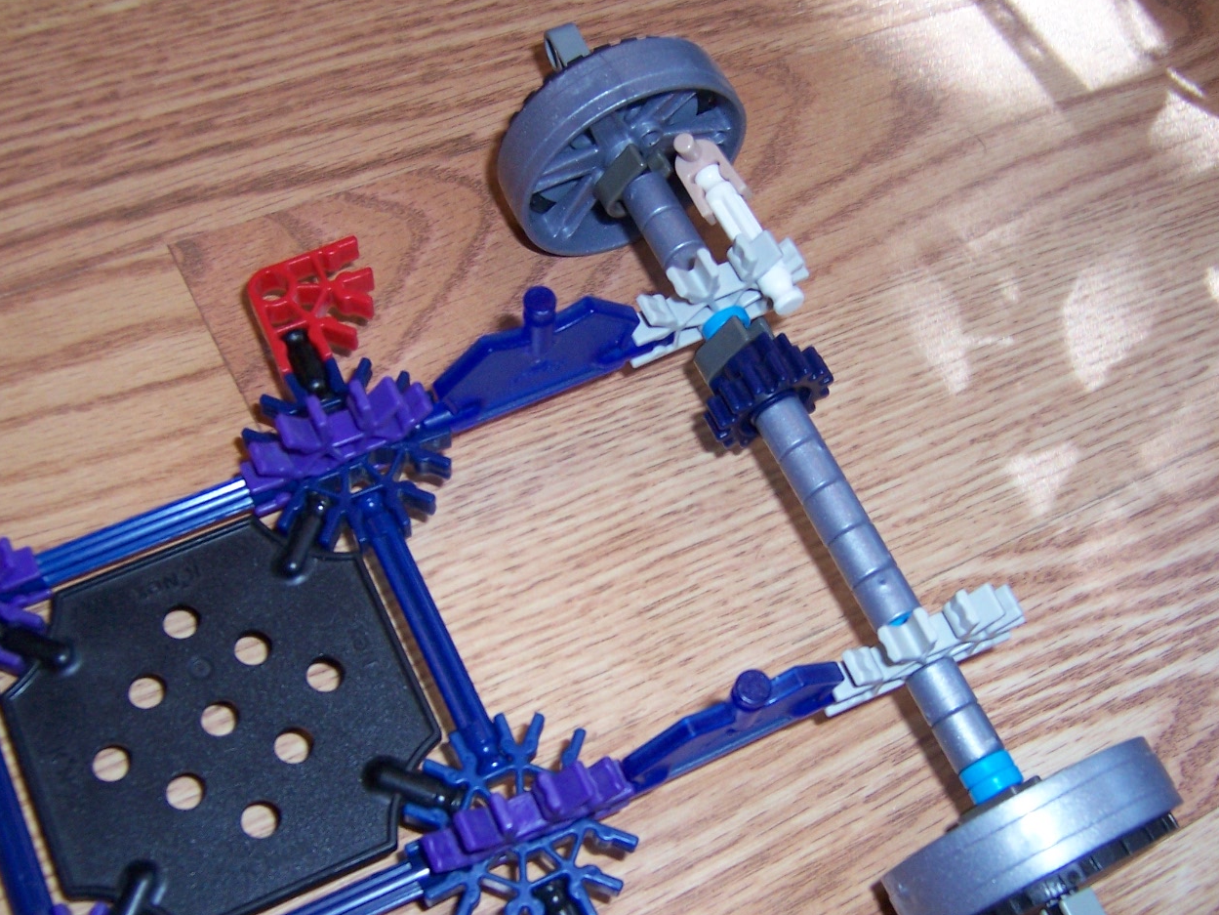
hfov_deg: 45.8
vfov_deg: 35.1
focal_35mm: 41
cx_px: 591
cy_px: 534
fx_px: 1444
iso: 140
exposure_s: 1/60
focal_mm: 5.5
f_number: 2.8
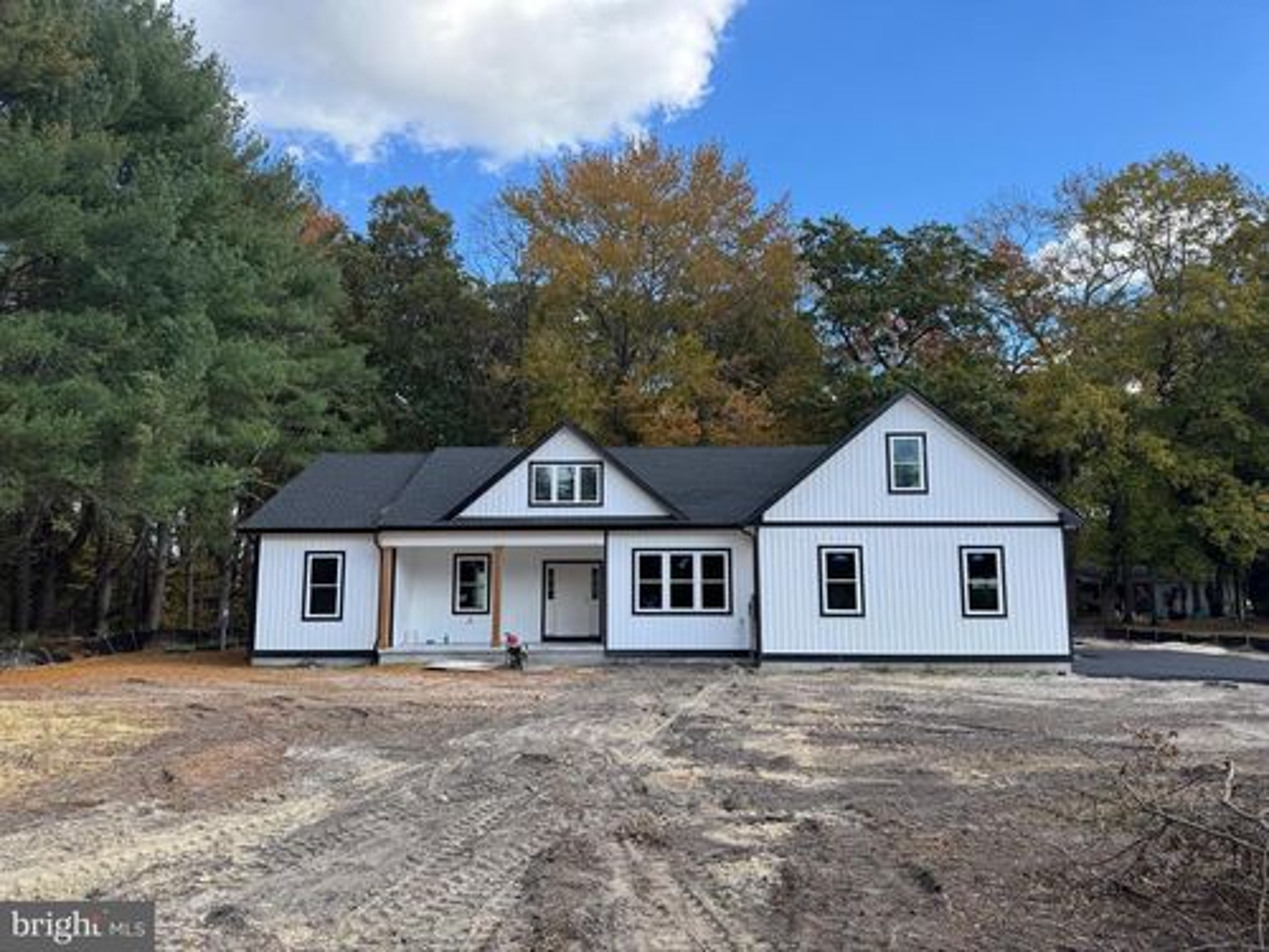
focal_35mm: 24
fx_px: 880
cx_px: 634
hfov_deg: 71.6
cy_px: 476
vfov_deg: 56.8
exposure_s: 1/1597
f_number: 1.78
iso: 80
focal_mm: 6.76
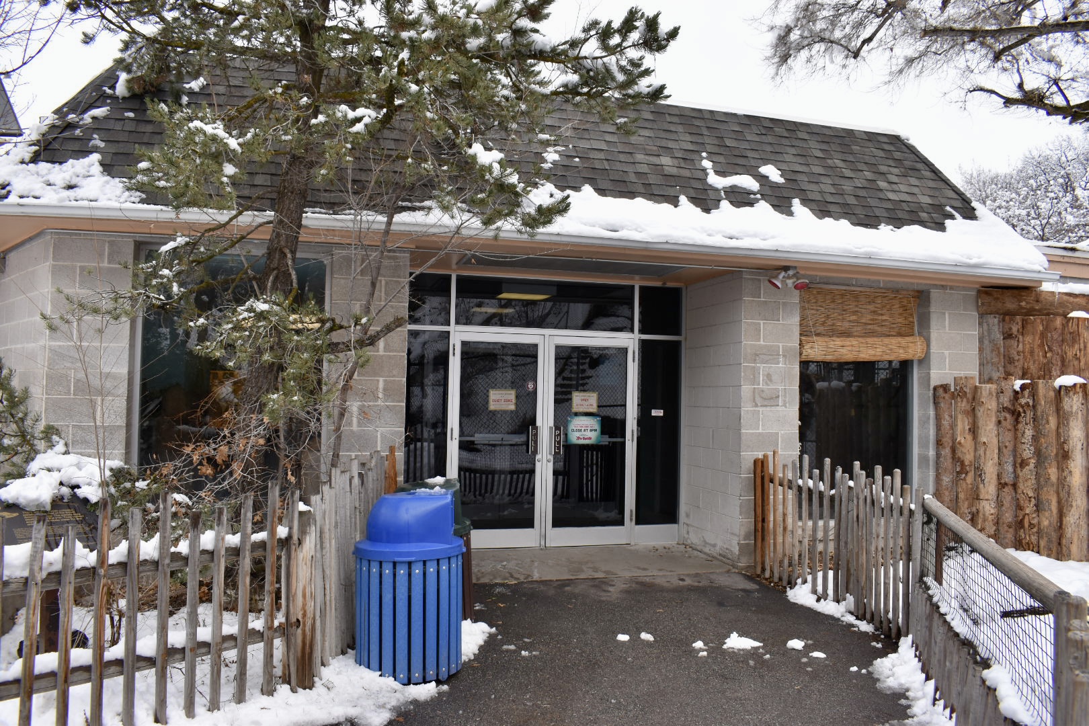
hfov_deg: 67.4
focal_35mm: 27
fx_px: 817
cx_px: 544
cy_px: 363
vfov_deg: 47.9
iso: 200
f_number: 7.1
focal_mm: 18
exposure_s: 1/250
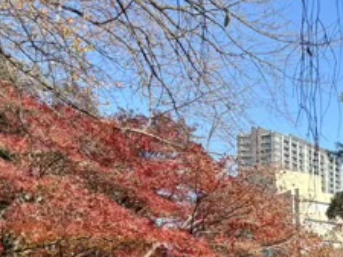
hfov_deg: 21.8
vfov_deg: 16.8
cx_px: 442
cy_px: 366
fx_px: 803
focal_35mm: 81
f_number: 1.6
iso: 50
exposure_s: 1/831
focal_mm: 5.96
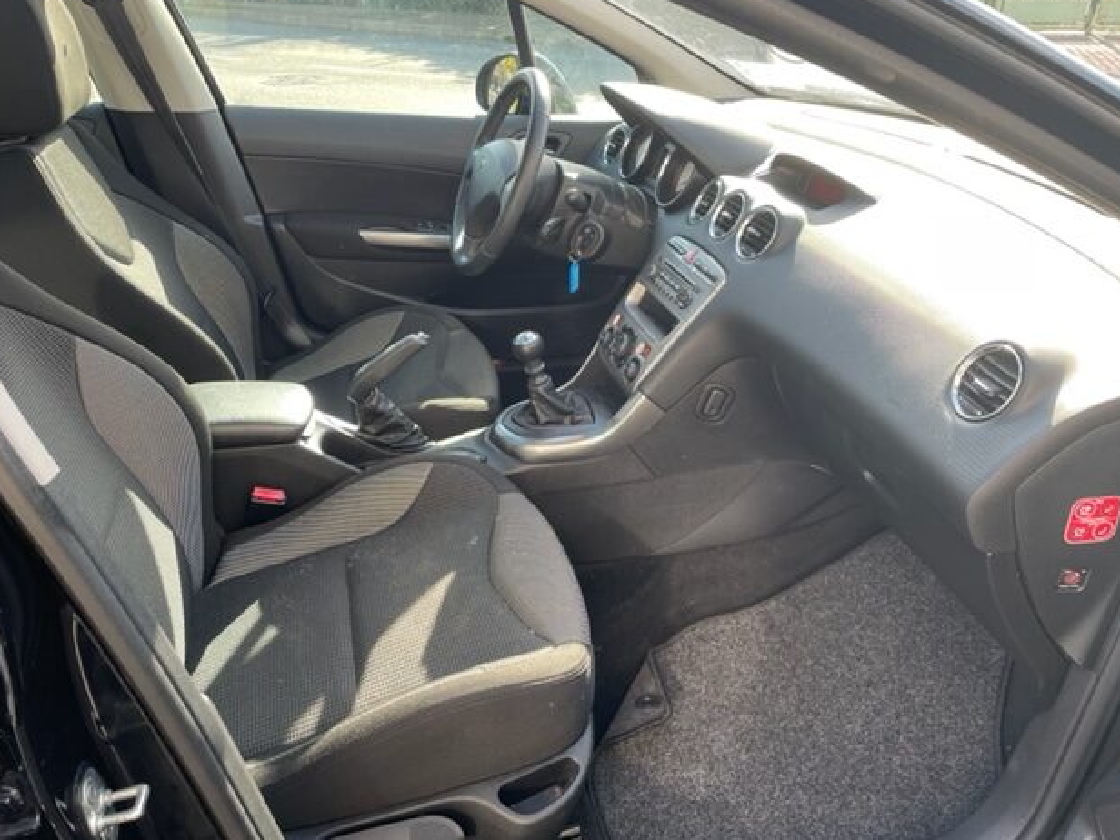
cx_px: 564
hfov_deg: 65.3
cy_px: 409
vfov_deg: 51.3
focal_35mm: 27
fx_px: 874
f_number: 1.6
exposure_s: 1/121
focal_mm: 4.2
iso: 32
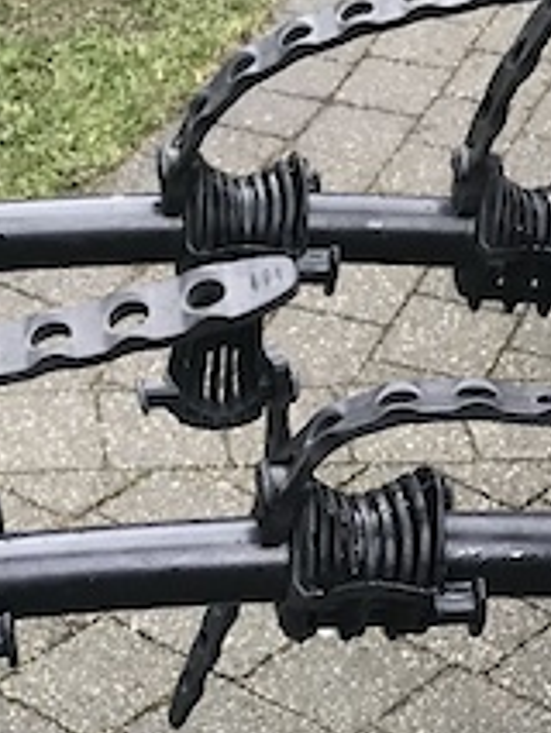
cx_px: -69
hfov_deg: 13.8
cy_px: 984
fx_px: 2226
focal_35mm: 105
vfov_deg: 17.4
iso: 25
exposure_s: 1/30
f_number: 1.8
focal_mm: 3.99
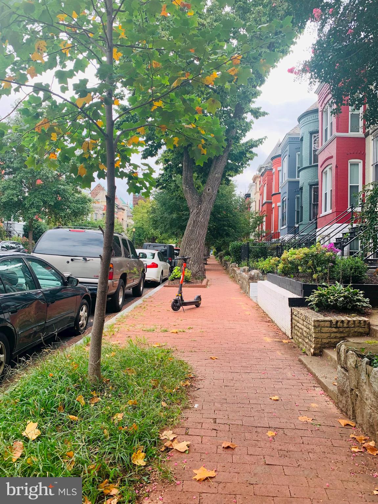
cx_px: 189
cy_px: 252
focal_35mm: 26
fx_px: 379
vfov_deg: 67.3
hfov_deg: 53.0
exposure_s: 1/217
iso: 25
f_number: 1.8
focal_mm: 4.25
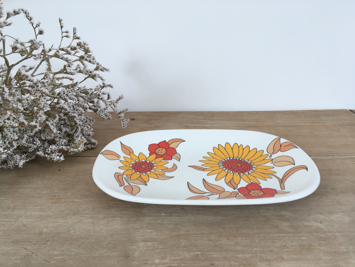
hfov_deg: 61.7
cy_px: 134
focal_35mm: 29
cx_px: 178
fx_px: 297
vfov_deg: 48.2
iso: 32
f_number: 2.2
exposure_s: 1/100
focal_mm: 4.15
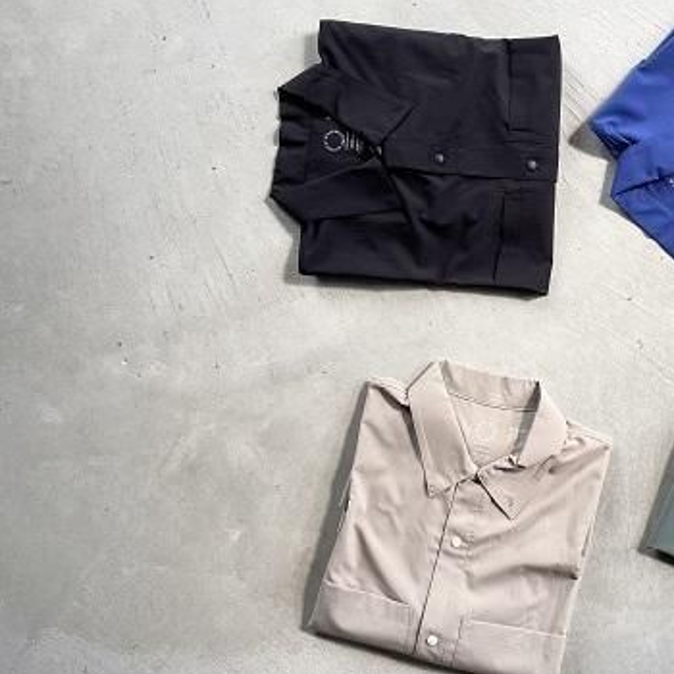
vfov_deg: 40.0
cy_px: 331
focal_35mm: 42
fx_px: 925
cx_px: 520
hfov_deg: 38.8
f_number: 1.6
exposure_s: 1/121
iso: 40
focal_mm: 4.2
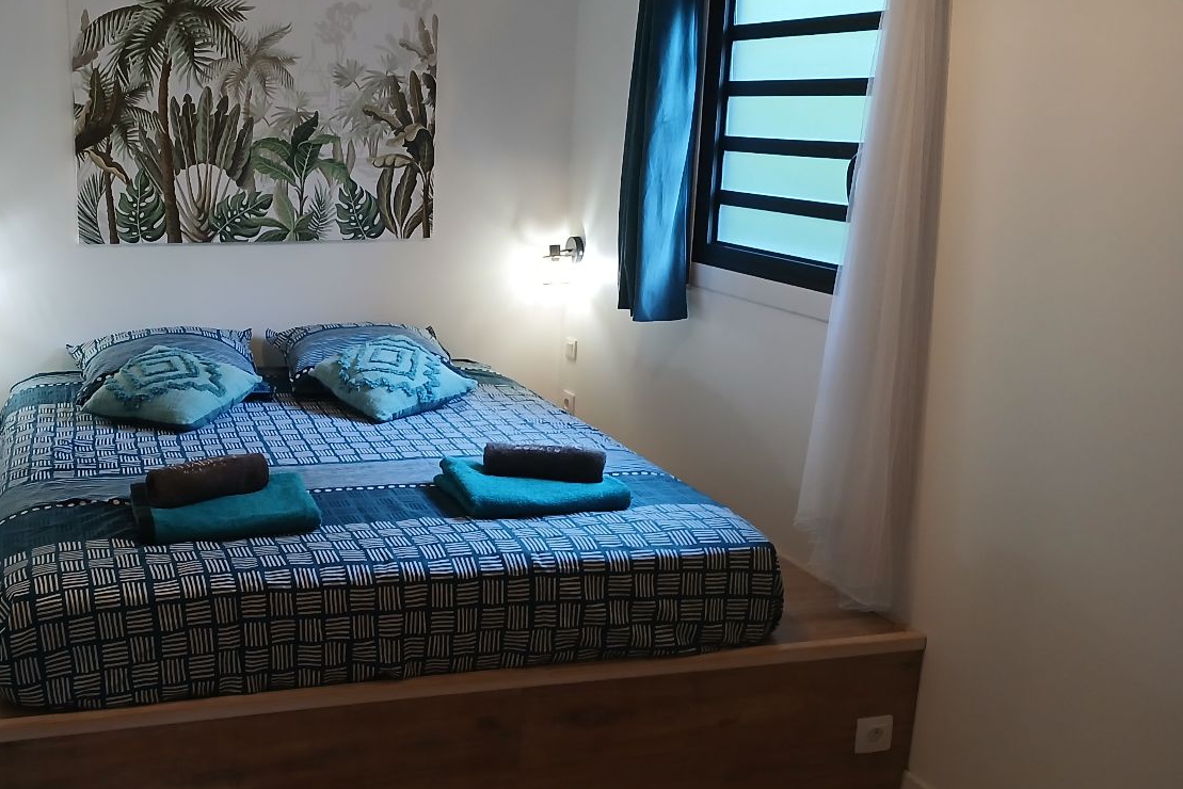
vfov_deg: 34.2
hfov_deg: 48.3
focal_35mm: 39
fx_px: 1282
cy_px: 381
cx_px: 347
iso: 200
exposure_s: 1/50
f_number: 1.8
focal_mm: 3.98
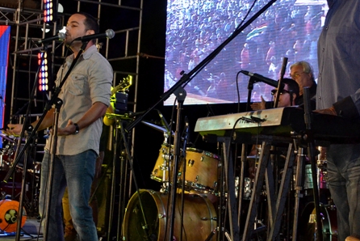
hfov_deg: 23.6
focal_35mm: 86
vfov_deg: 15.9
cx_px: 190
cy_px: 84
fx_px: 861
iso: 1600
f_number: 7.1
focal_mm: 32
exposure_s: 1/80
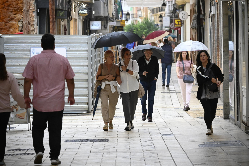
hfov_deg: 9.5
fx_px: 1504
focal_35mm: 218
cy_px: 83
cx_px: 124
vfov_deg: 6.3
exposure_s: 1/320
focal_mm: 145
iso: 4000
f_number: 5.3
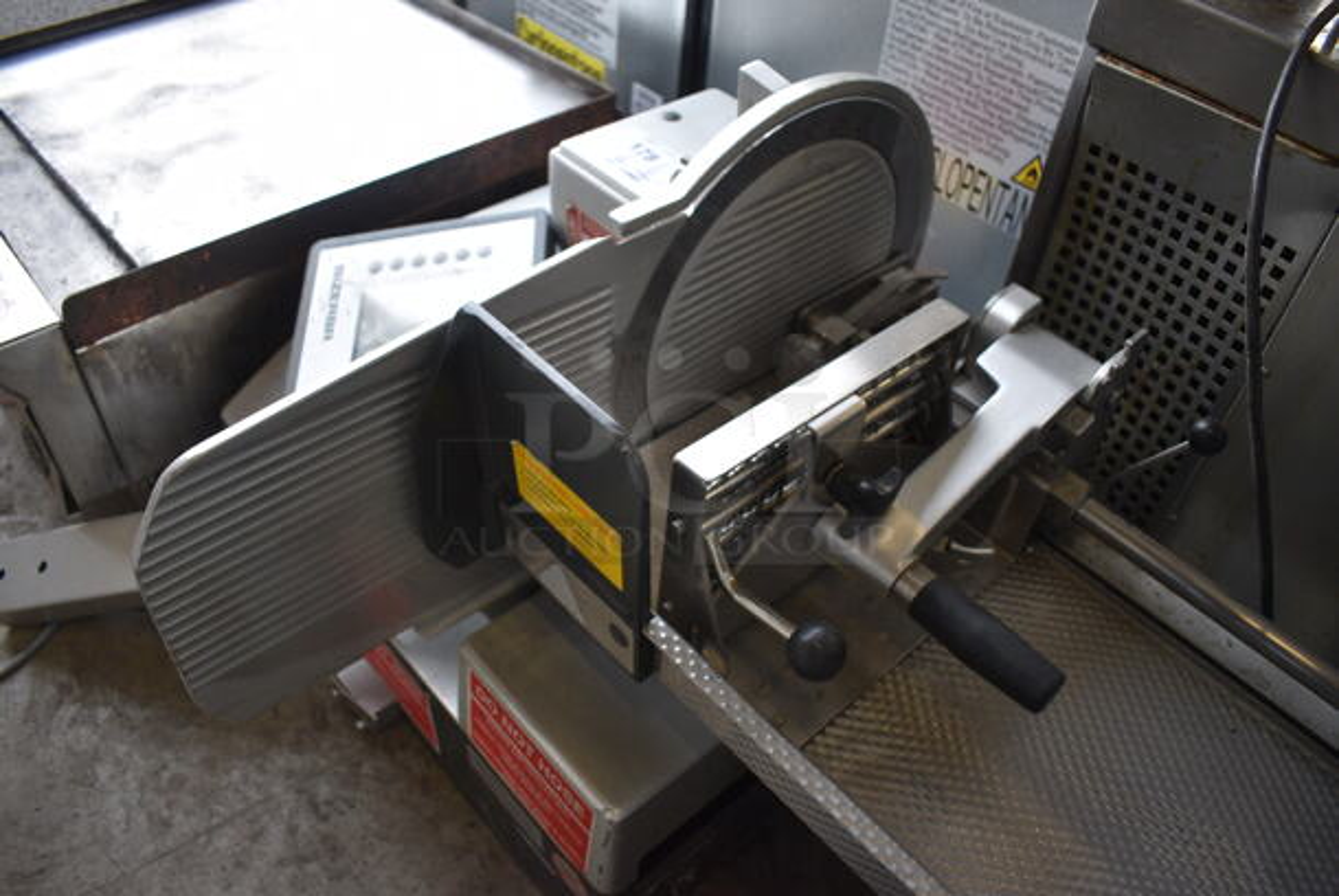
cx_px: 670
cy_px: 448
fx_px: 1005
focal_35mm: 27
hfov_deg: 67.3
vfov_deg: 48.0
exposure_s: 1/250
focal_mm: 18
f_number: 3.5
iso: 640
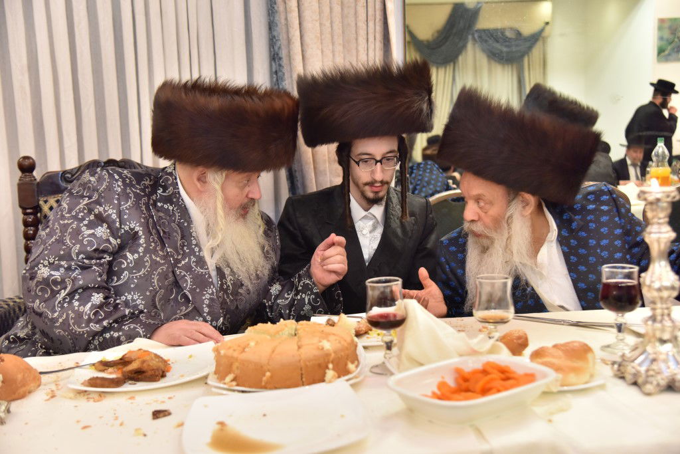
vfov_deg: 29.3
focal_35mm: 46
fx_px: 869
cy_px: 227
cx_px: 340
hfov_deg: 42.7
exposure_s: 1/160
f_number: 4
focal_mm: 46
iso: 2000
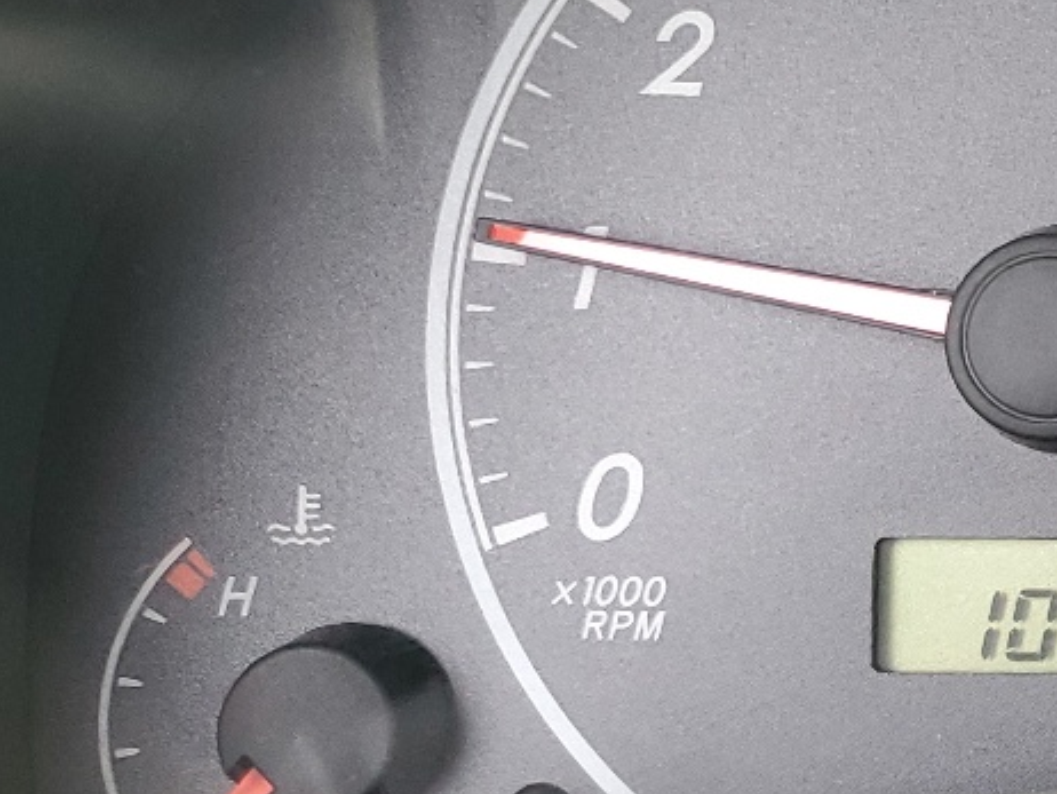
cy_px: 348
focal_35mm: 90
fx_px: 2750
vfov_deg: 16.4
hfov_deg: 18.2
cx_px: 1787
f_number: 1.5
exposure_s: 1/120
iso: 77
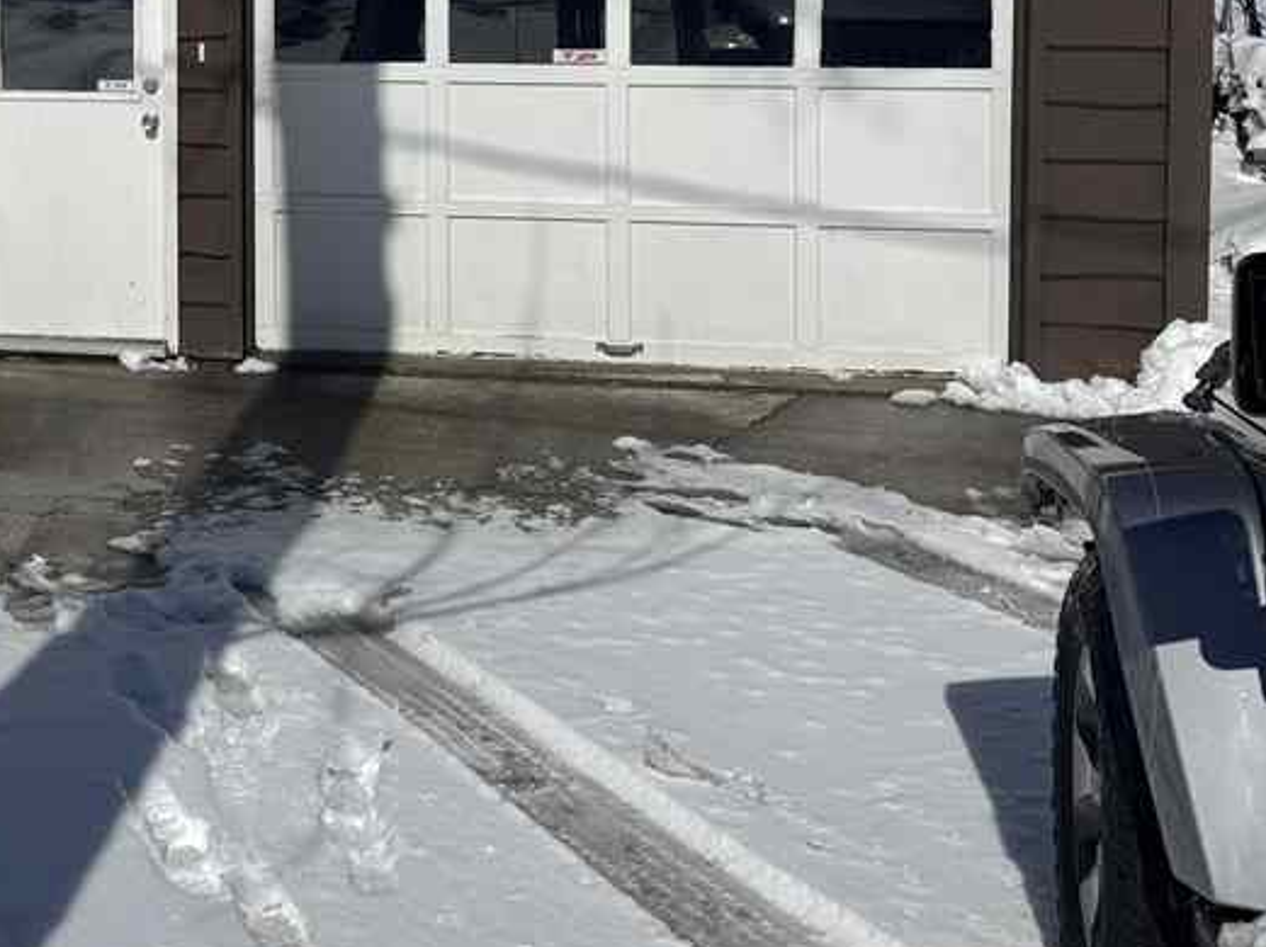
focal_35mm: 59
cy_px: 8
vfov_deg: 23.8
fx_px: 2156
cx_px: 126
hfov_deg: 31.2
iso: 64
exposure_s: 1/15152
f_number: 1.78
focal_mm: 6.76
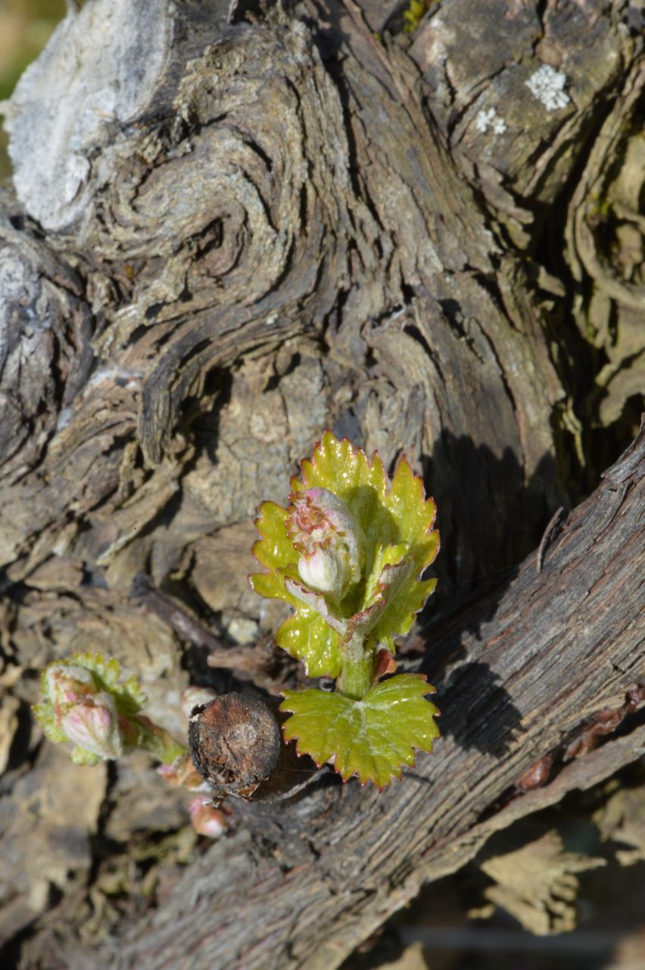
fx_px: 2825
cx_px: 322
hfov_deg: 13.0
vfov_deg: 19.5
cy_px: 485
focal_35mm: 105
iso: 1400
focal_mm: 105
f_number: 32
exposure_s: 1/125
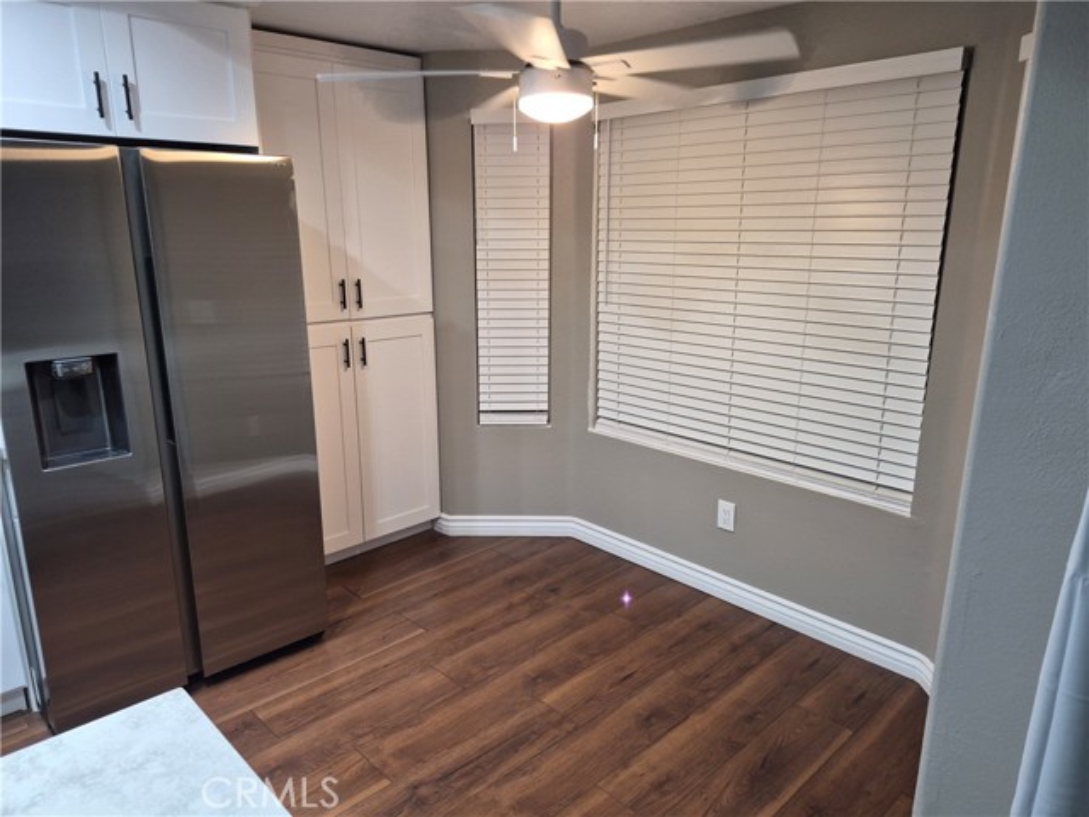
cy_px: 408
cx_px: 544
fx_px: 724
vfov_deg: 58.9
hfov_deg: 73.9
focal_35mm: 23
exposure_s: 1/120
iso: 320
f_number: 1.8
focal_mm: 5.4
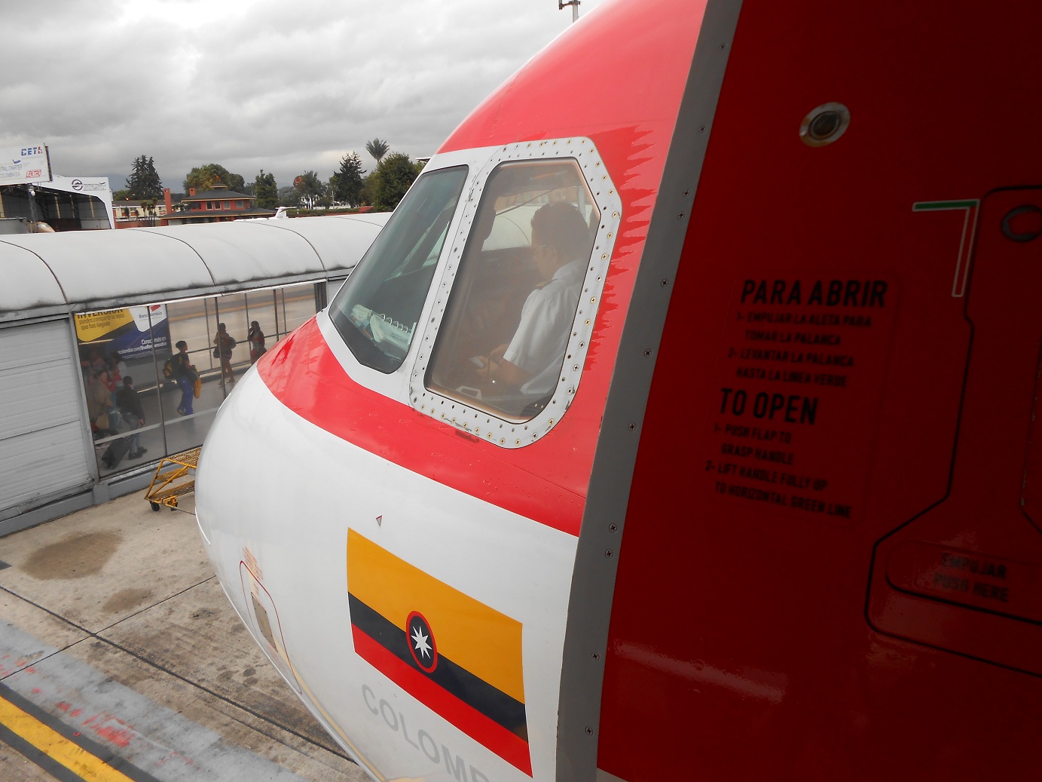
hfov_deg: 67.3
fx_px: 783
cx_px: 521
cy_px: 391
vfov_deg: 53.1
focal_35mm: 26
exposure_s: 1/80
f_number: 3.5
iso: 80
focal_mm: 4.6
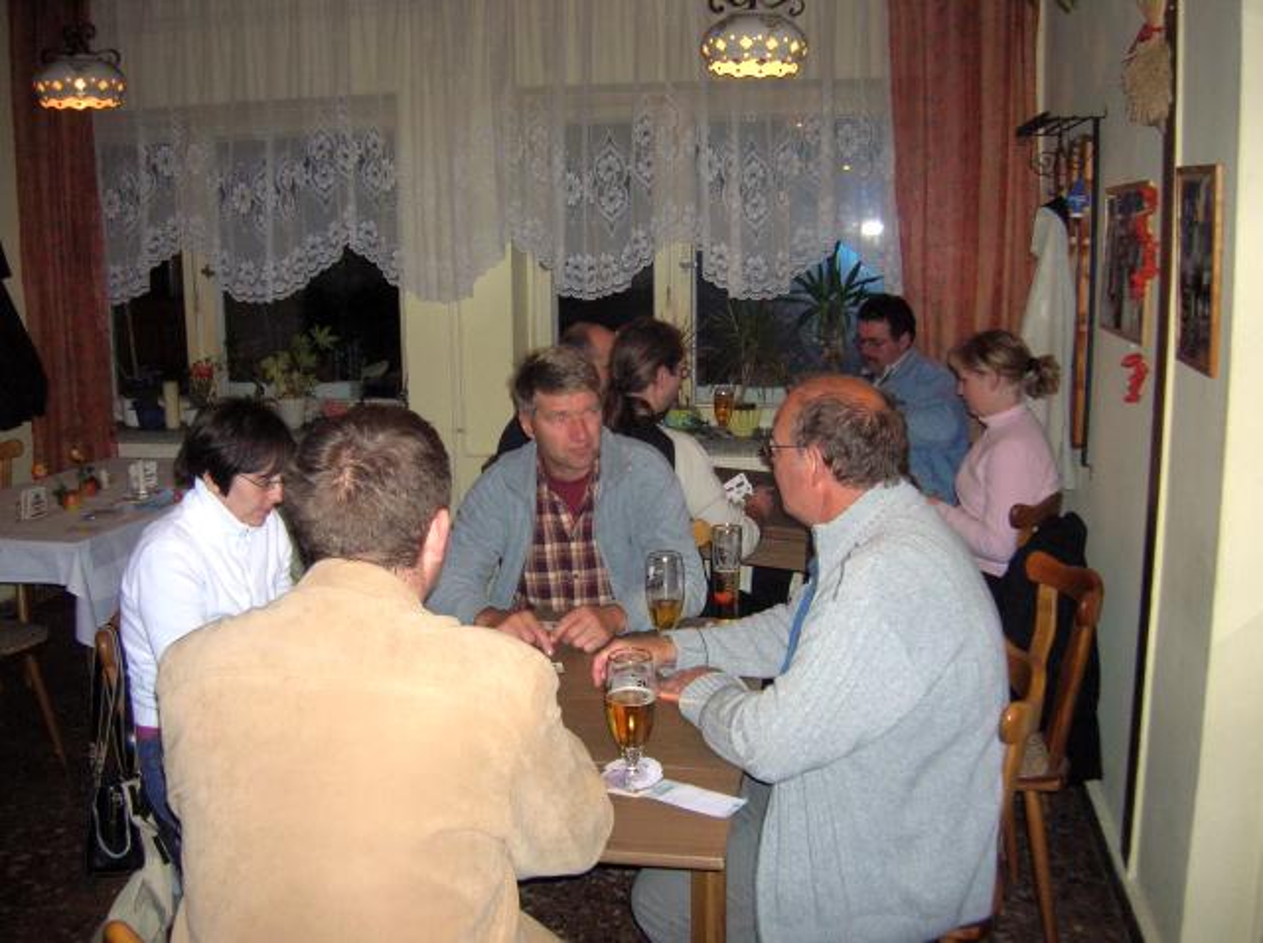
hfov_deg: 54.0
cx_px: 632
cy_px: 472
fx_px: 1239
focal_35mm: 34
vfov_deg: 41.7
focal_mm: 5.7
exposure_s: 1/60.1
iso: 120
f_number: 2.9
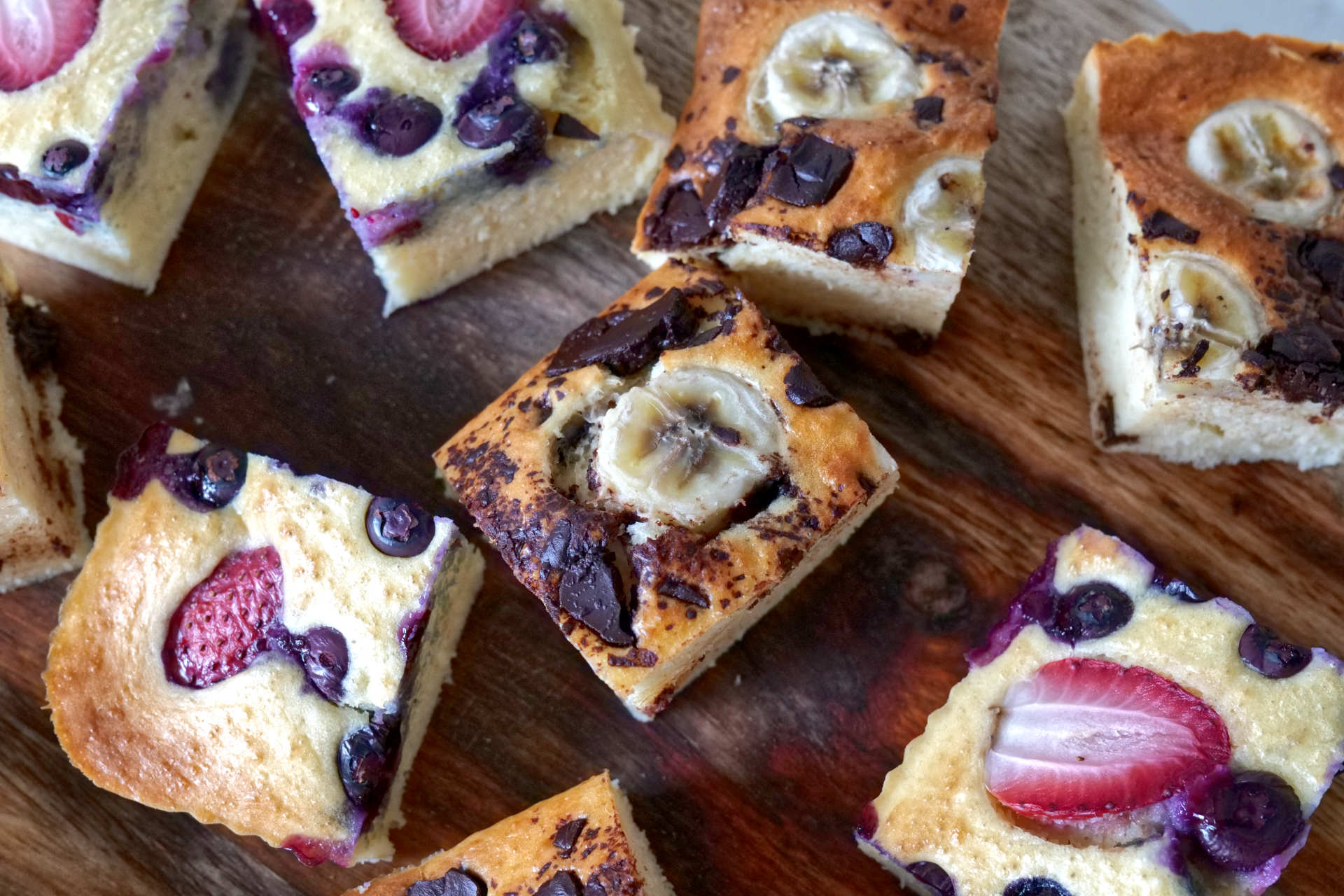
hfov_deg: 38.9
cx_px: 672
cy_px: 448
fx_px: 1904
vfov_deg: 26.5
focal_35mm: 51
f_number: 8
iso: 6400
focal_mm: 51
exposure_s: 1/60
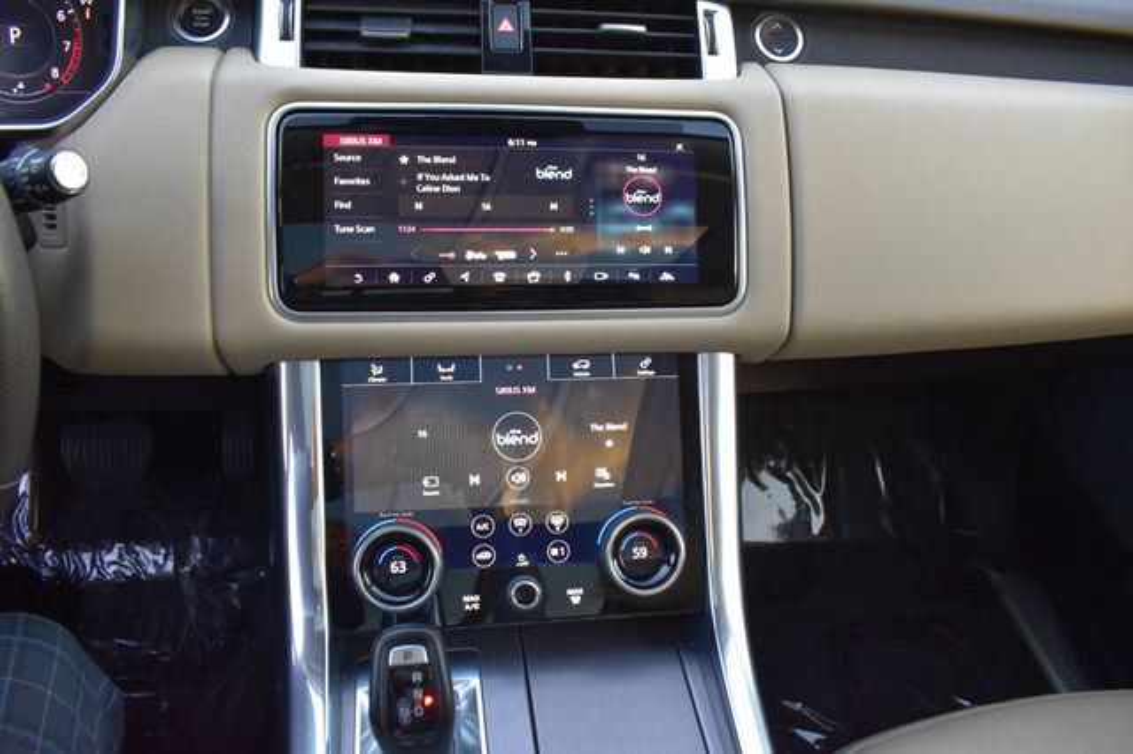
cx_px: 566
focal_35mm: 27
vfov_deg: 47.9
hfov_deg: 67.4
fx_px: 849
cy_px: 377
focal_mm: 18
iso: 1000
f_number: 6.3
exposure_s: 1/15
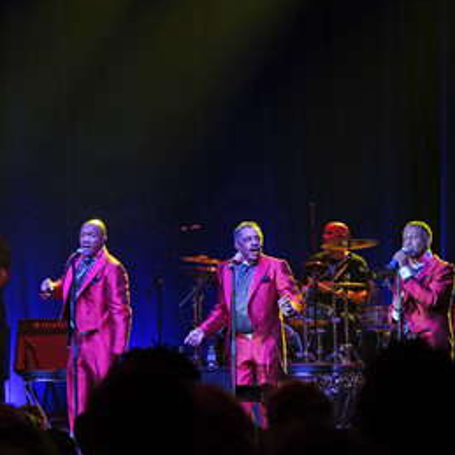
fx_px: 3227
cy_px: 258
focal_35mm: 217
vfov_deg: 8.1
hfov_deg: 8.0
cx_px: 83
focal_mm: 147
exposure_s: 1/160
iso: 1600
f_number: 5.6
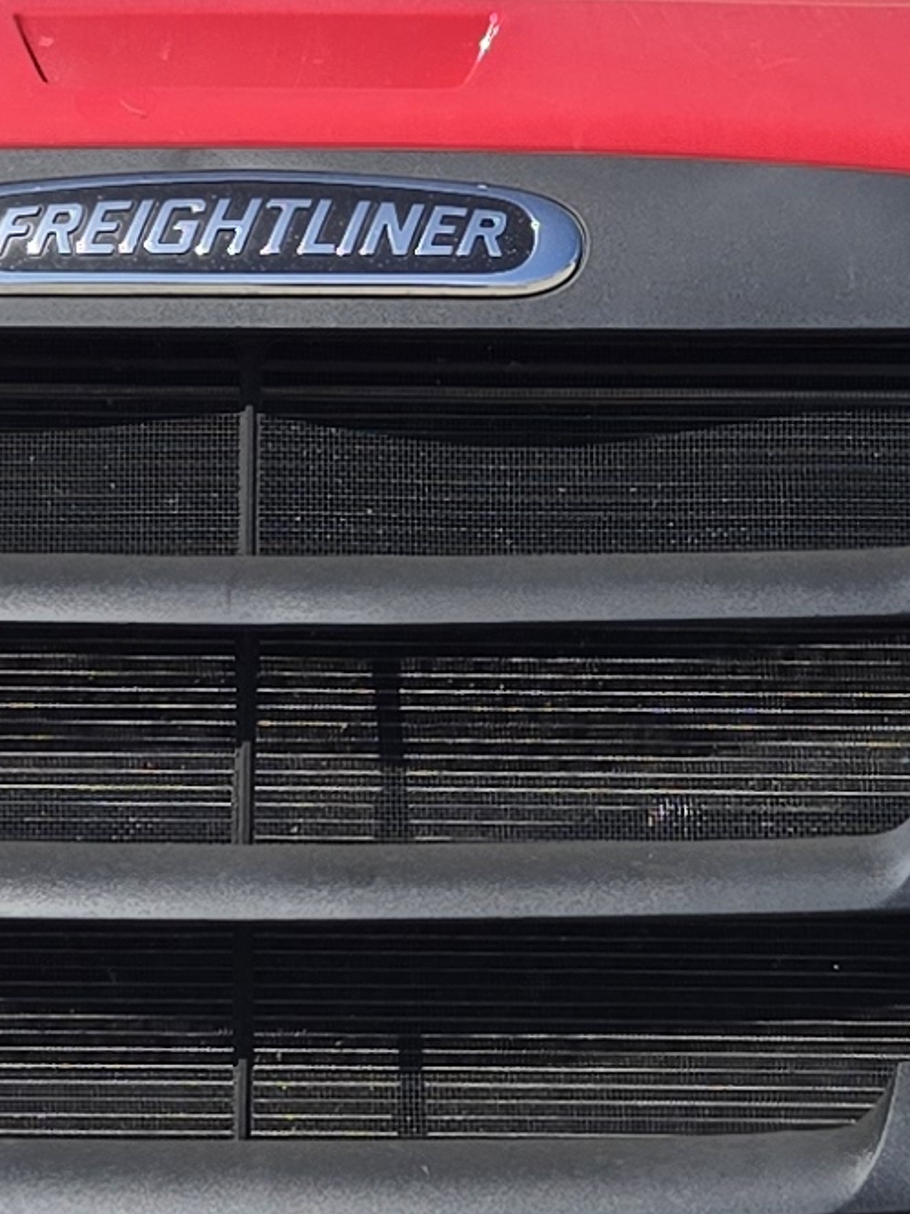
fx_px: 4839
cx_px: 410
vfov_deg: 14.3
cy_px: 510
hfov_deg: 10.7
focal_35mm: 138
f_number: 1.8
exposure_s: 1/2151
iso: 25
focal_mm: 5.4
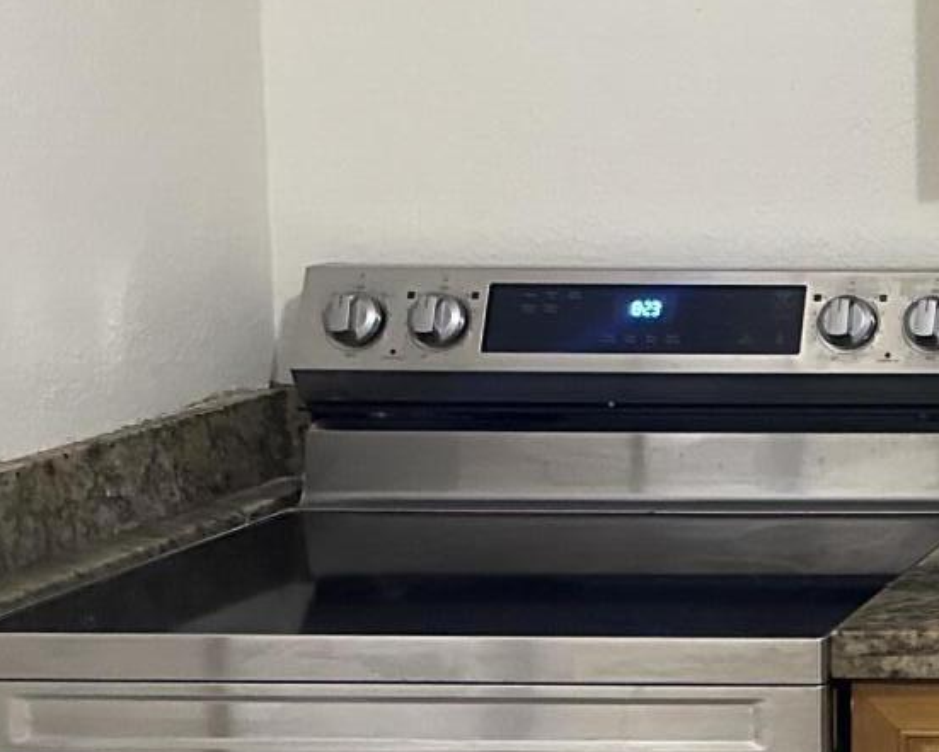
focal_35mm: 85
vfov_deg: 18.0
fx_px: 2363
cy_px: 196
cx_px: 1607
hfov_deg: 18.4
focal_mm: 6.86
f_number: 1.78
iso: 1000
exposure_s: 1/60
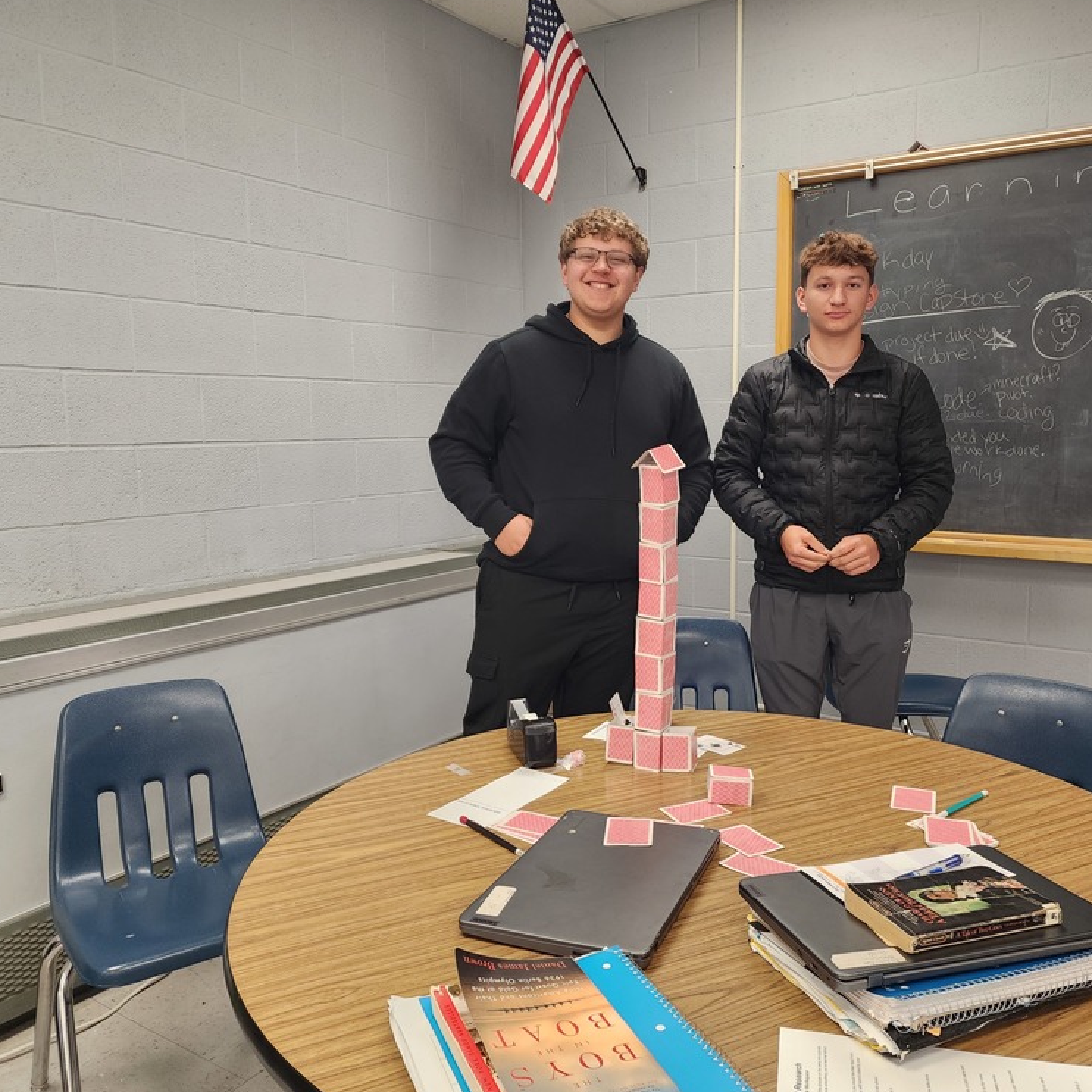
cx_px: 601
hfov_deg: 57.2
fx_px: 999
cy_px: 542
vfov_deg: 57.3
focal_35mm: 28
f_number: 1.8
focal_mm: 6.4
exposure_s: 1/120
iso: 200
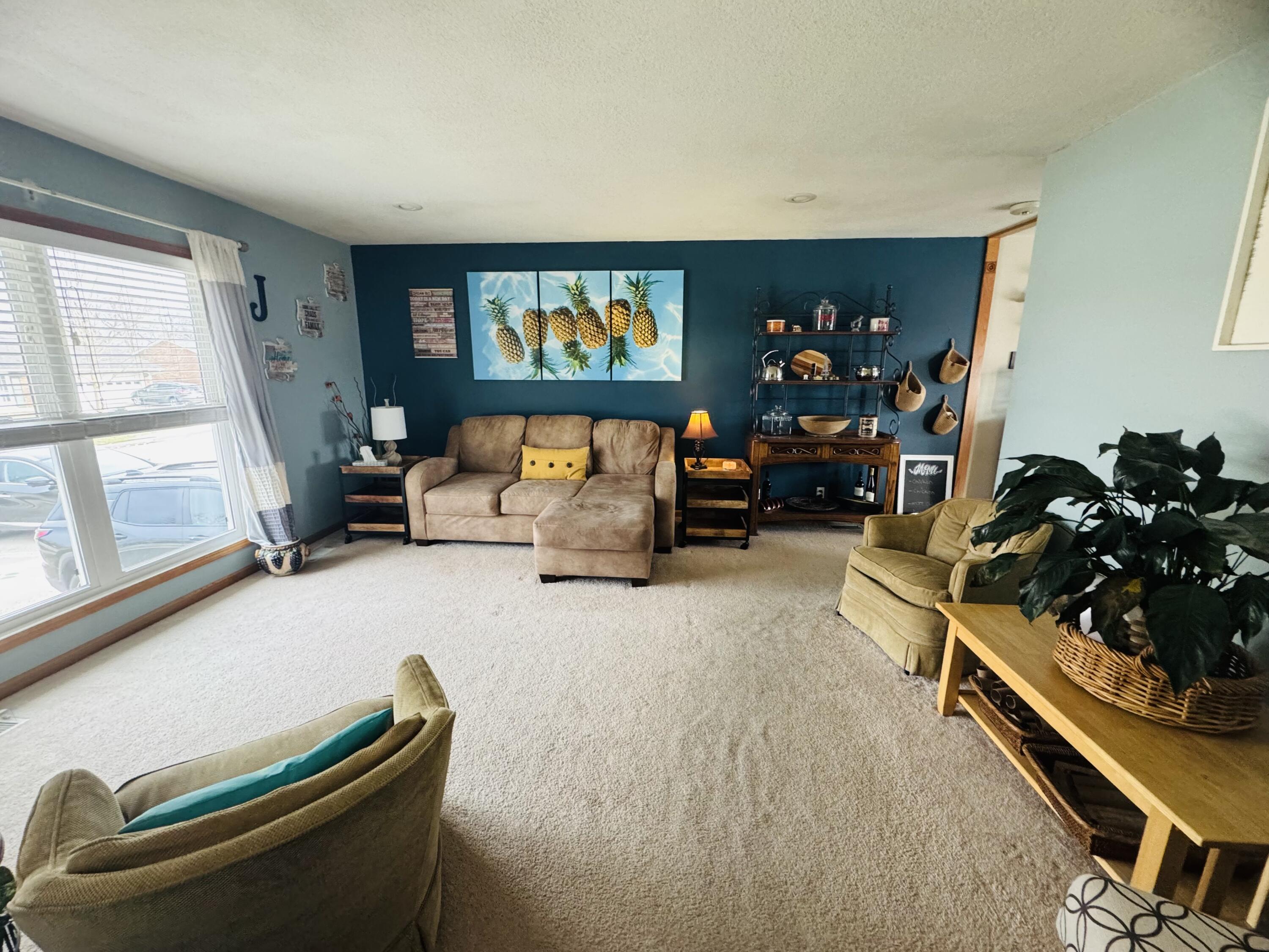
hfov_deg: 102.1
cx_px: 634
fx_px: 513
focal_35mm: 14
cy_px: 476
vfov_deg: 85.7
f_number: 2.2
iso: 500
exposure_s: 1/60
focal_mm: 2.22
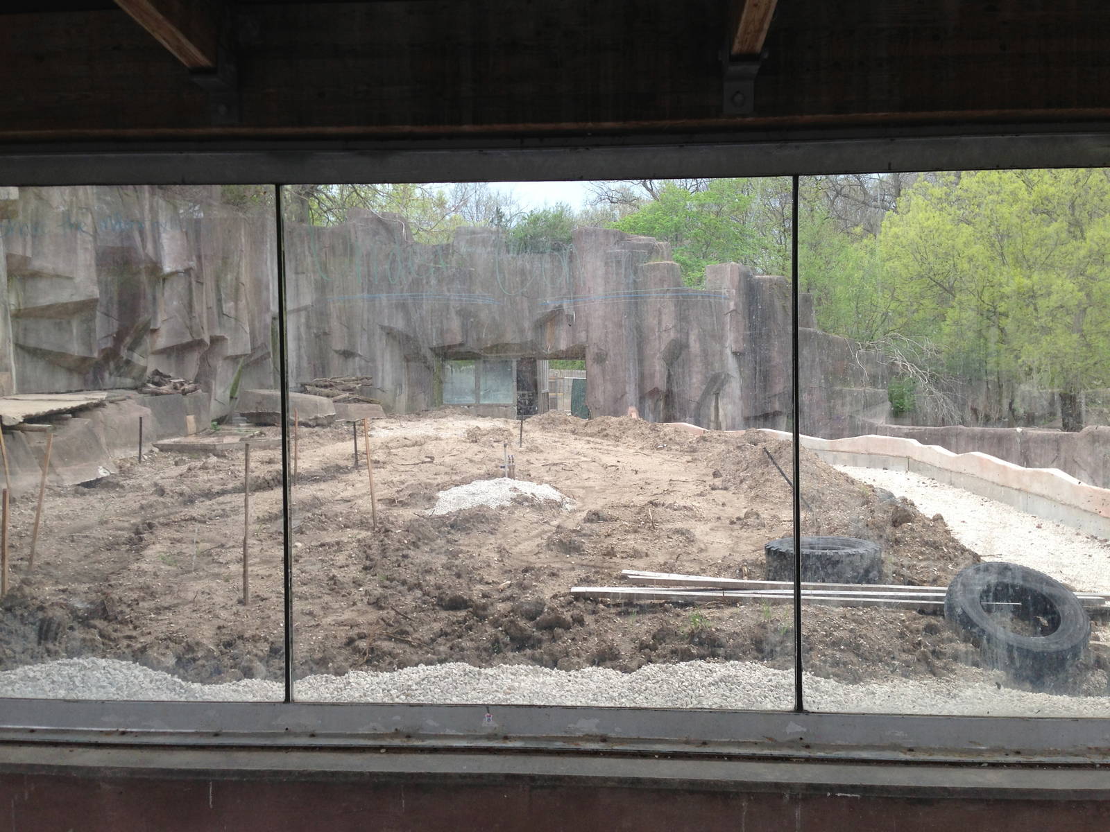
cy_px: 416
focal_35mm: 33
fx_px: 1058
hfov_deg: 55.4
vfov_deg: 42.9
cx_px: 555
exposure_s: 1/313
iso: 50
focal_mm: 4.13
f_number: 2.4
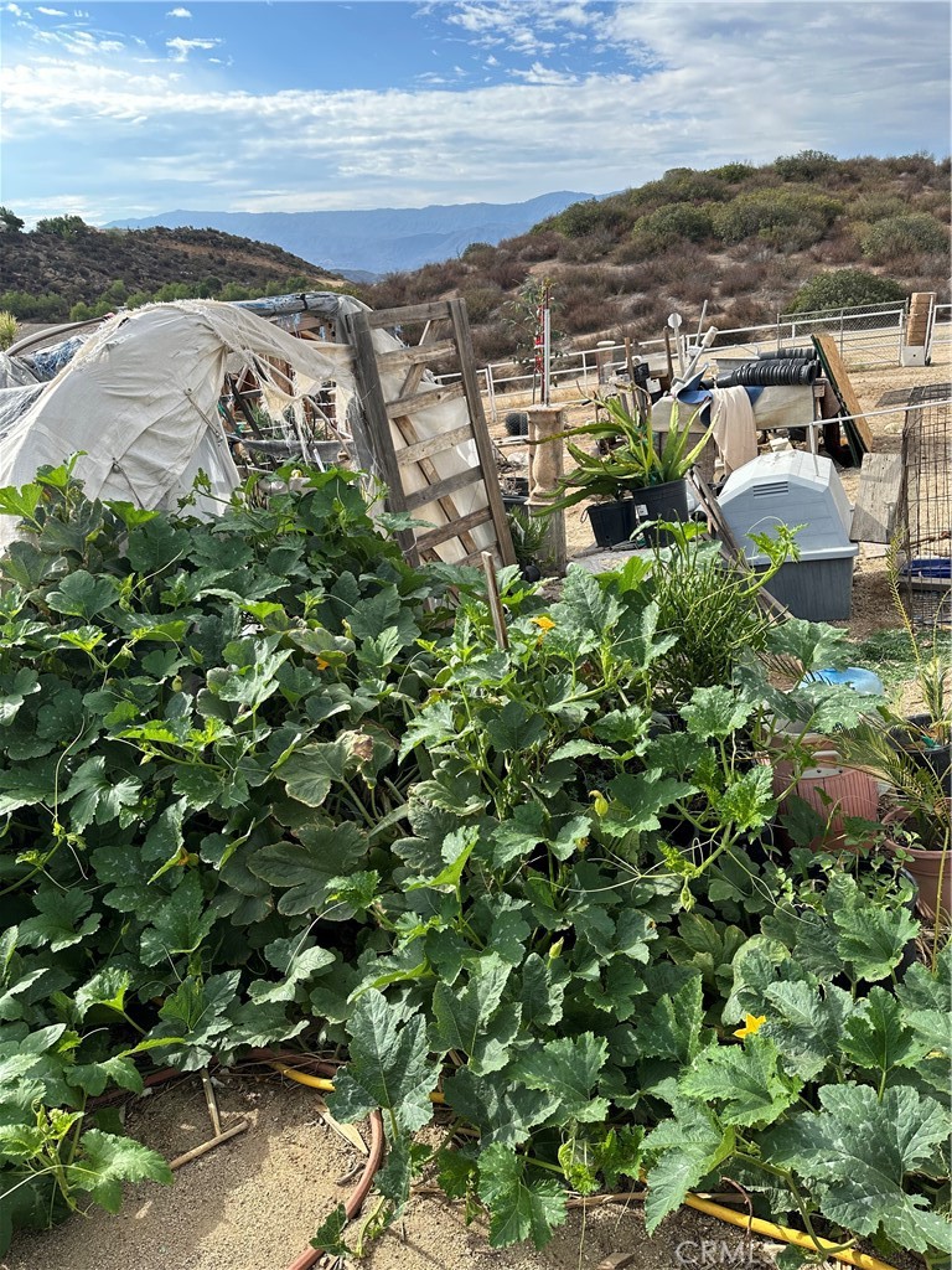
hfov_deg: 56.8
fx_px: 880
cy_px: 635
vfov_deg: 71.6
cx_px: 476
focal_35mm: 24
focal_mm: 6.86
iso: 80
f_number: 1.78
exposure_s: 1/2591
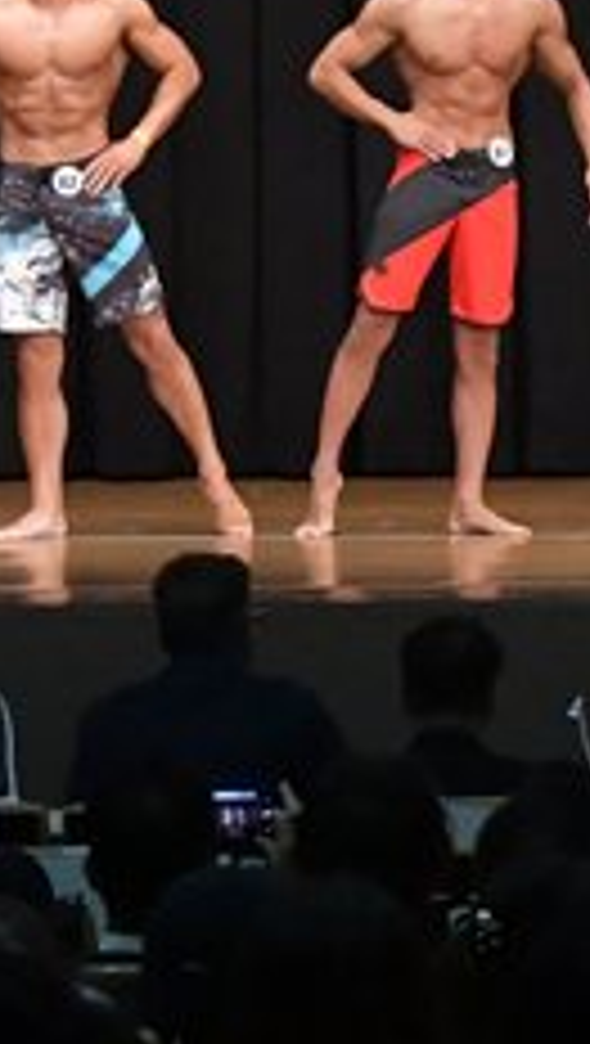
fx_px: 7266
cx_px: 908
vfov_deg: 8.2
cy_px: 14
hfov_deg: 4.6
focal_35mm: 262
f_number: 5.6
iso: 6400
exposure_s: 1/400
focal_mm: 50
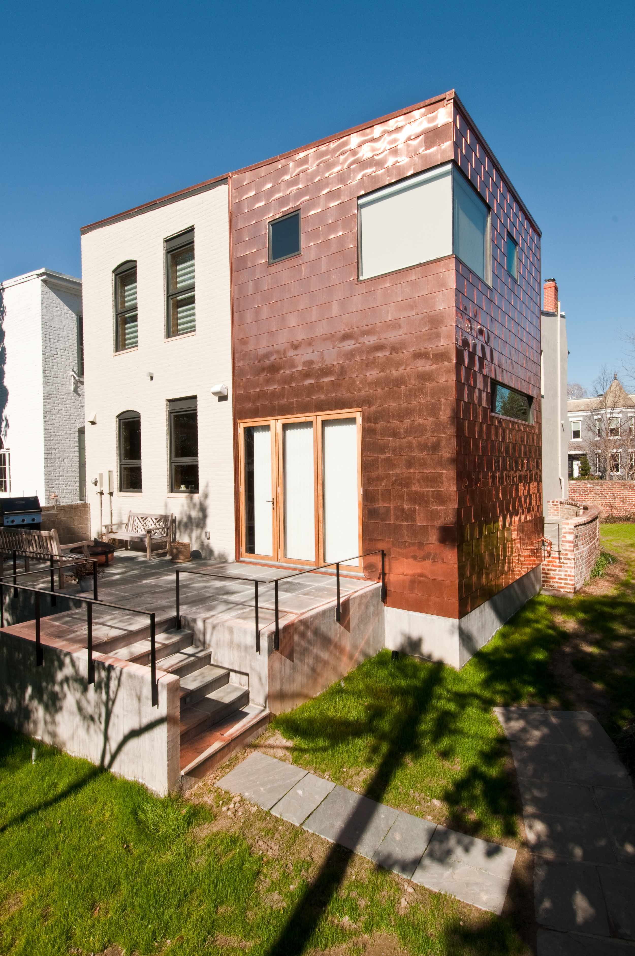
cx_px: 318
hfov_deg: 67.2
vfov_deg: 90.1
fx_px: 477
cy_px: 478
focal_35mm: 18
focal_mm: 12
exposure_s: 1/100
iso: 200
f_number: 18
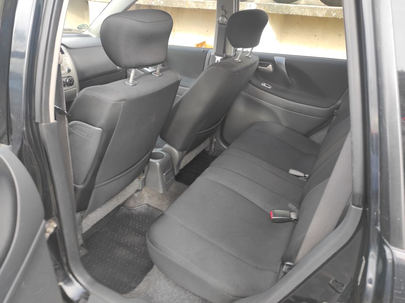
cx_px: 202
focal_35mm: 25
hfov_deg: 69.4
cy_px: 152
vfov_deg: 54.8
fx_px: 292
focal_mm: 5.43
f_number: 1.89
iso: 122
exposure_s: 1/60
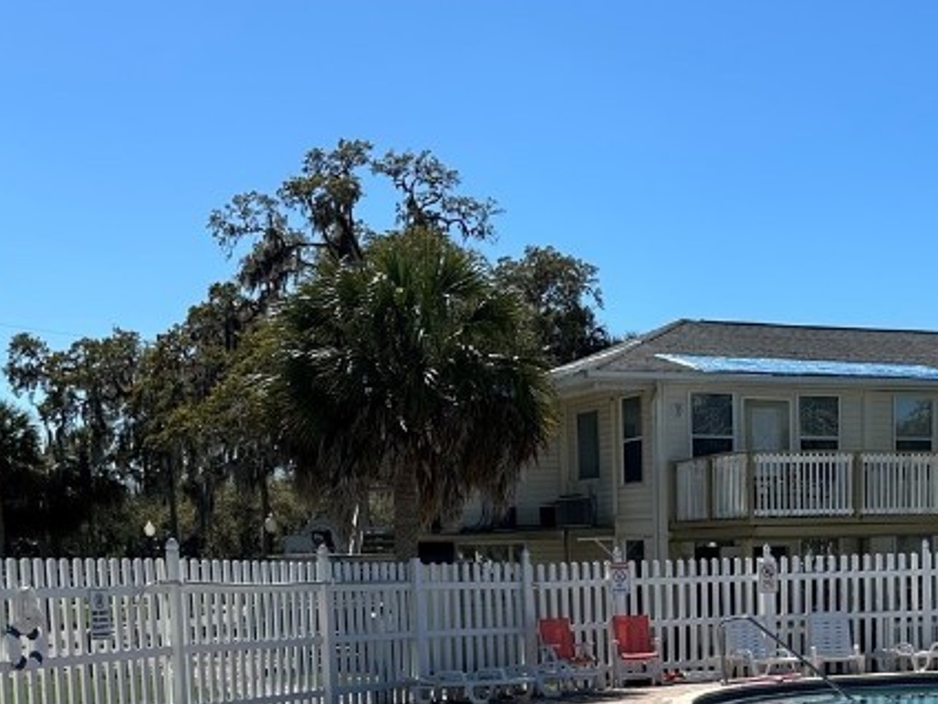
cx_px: 688
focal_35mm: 58
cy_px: 702
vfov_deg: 24.1
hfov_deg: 32.7
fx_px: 1572
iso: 80
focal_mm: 6.86
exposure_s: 1/6623
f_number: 1.78
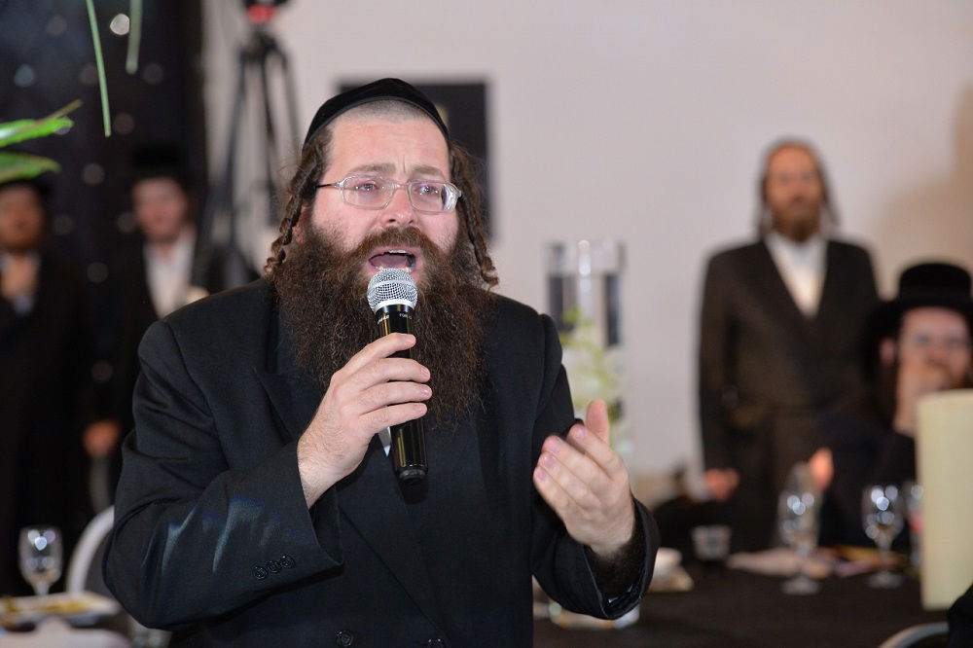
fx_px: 3026
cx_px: 486
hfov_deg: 18.3
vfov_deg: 12.2
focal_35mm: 112
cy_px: 324
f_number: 4.5
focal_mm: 112
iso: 1600
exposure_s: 1/125
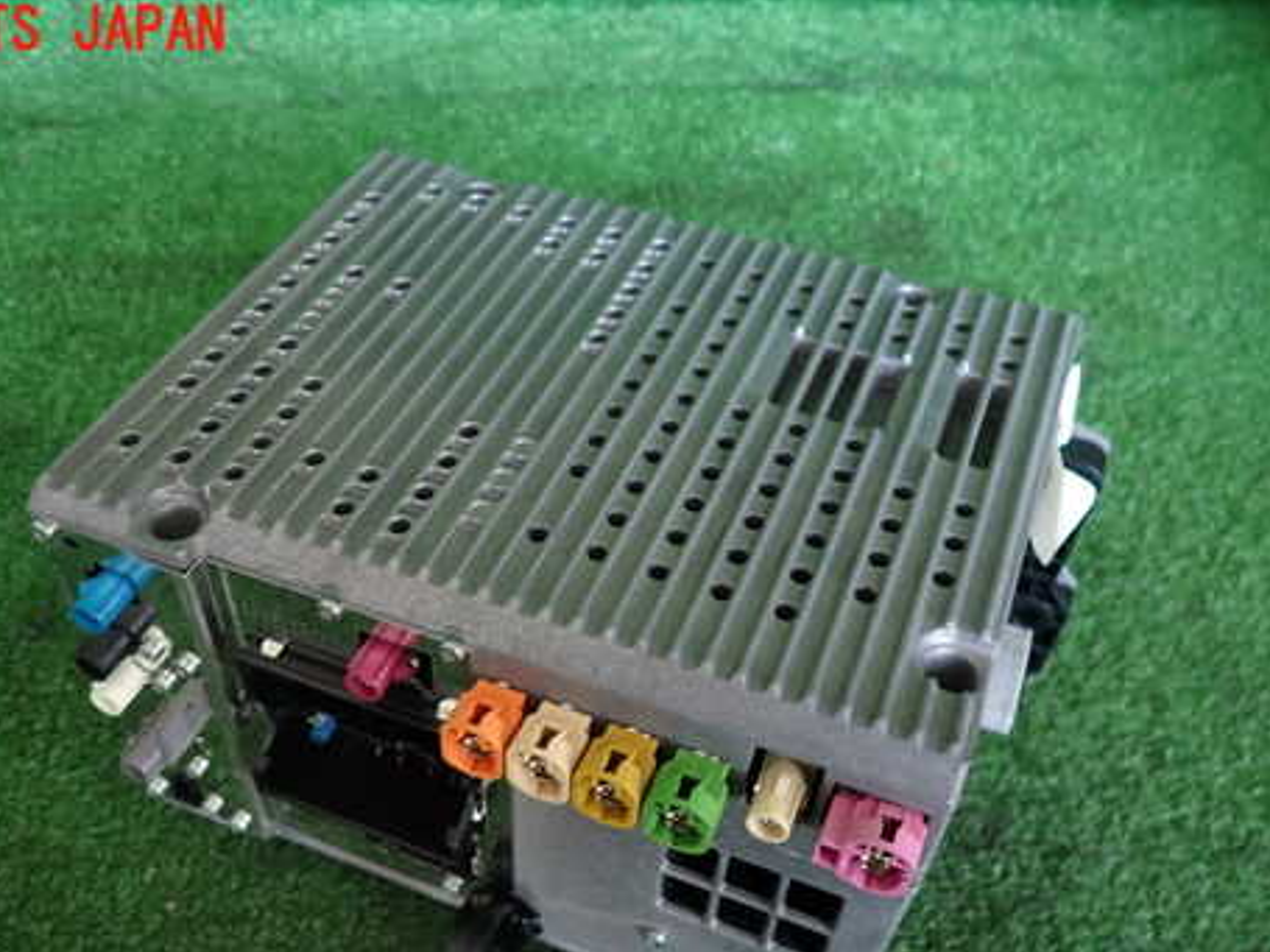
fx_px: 1210
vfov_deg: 42.4
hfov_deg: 55.2
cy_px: 625
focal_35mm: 33
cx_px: 555
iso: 125
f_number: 2
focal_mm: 4.5
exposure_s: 1/60
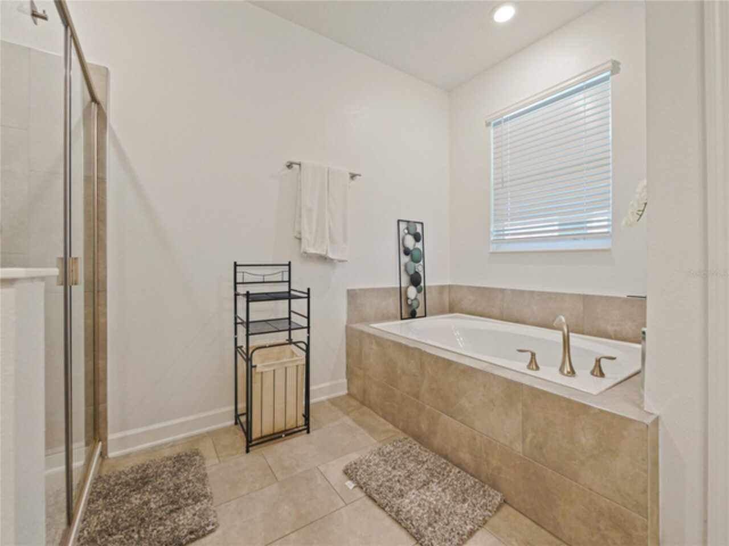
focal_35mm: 14
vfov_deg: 85.7
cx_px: 364
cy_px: 273
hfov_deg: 102.1
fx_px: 295
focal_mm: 7
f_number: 4
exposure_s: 1/60
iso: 1000
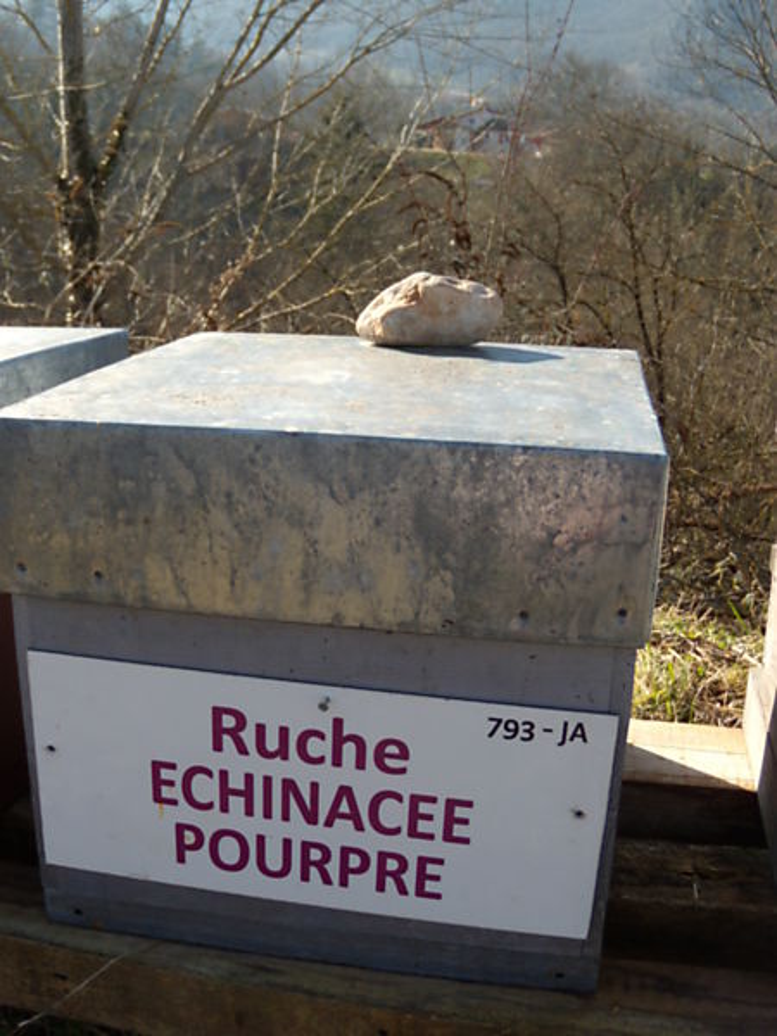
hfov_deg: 39.7
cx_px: 388
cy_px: 518
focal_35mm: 36
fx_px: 1077
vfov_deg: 51.4
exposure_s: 1/400
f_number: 3.6
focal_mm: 6.4
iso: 80
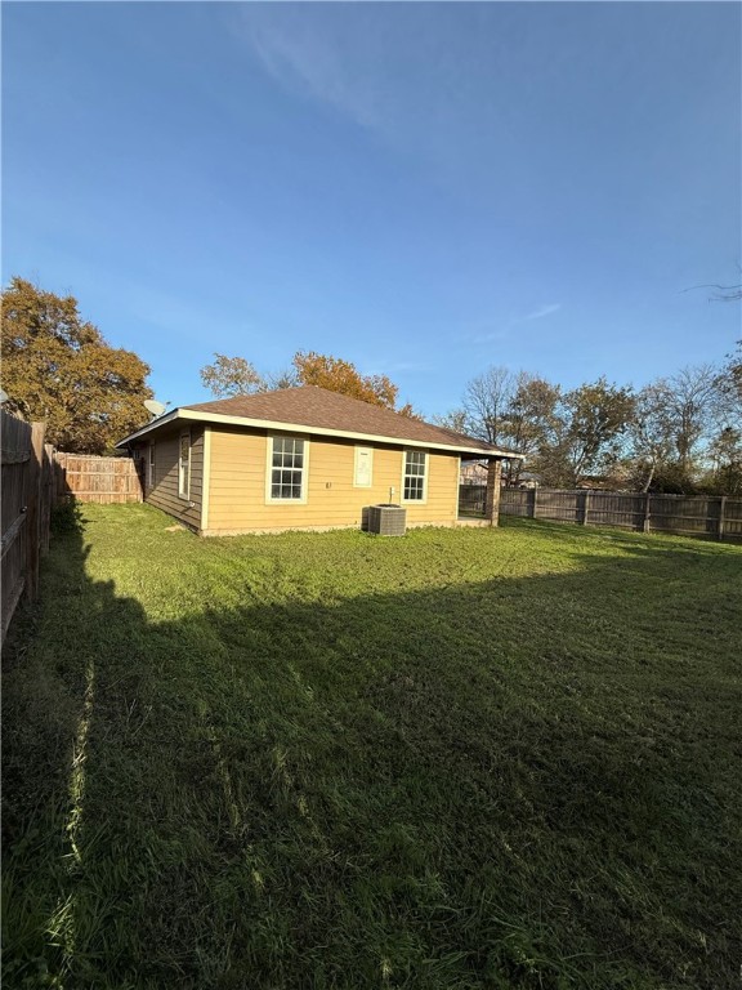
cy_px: 495
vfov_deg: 102.1
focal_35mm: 14
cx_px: 371
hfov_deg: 85.7
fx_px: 400
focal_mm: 2.22
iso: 50
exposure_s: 1/1431
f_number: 2.2
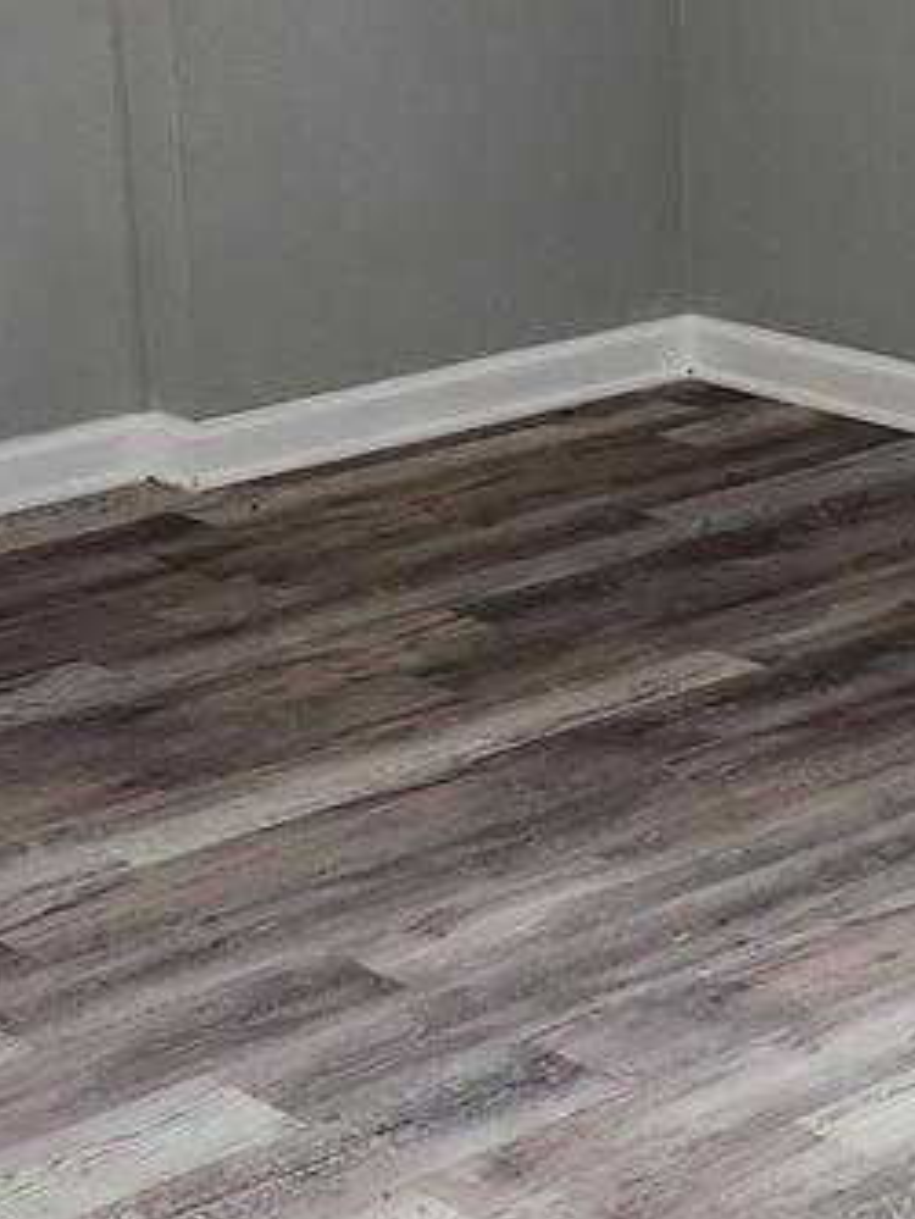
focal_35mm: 106
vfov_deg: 18.5
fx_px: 3733
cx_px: 750
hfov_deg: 13.9
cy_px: 670
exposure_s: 1/180
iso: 200
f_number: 1.8
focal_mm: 5.4
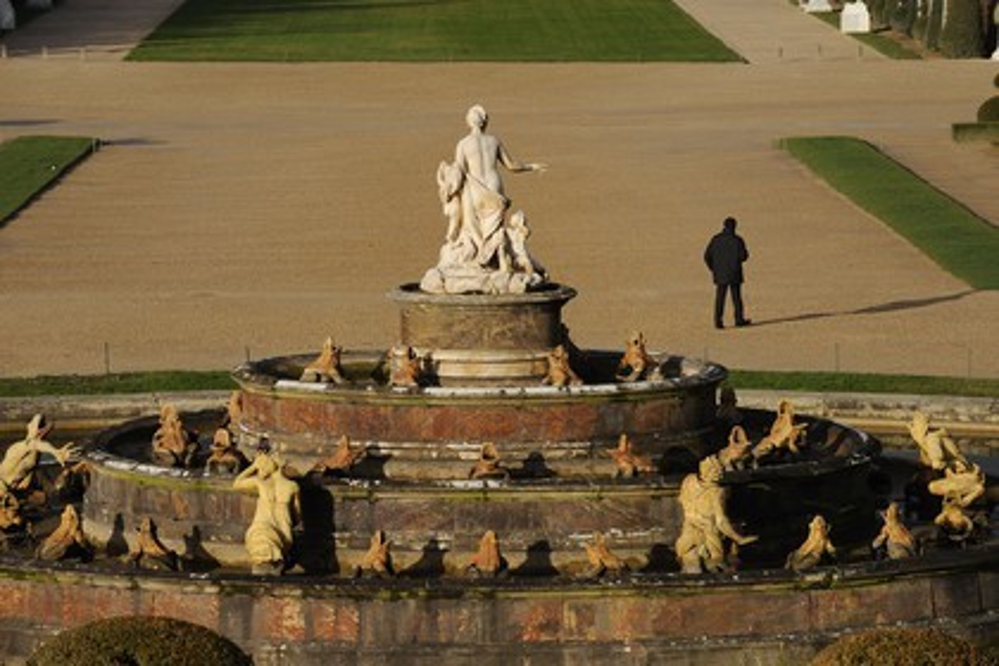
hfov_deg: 11.4
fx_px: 4995
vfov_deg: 7.6
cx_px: 500
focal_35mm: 180
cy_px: 333
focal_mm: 180
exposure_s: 1/800
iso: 200
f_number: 8
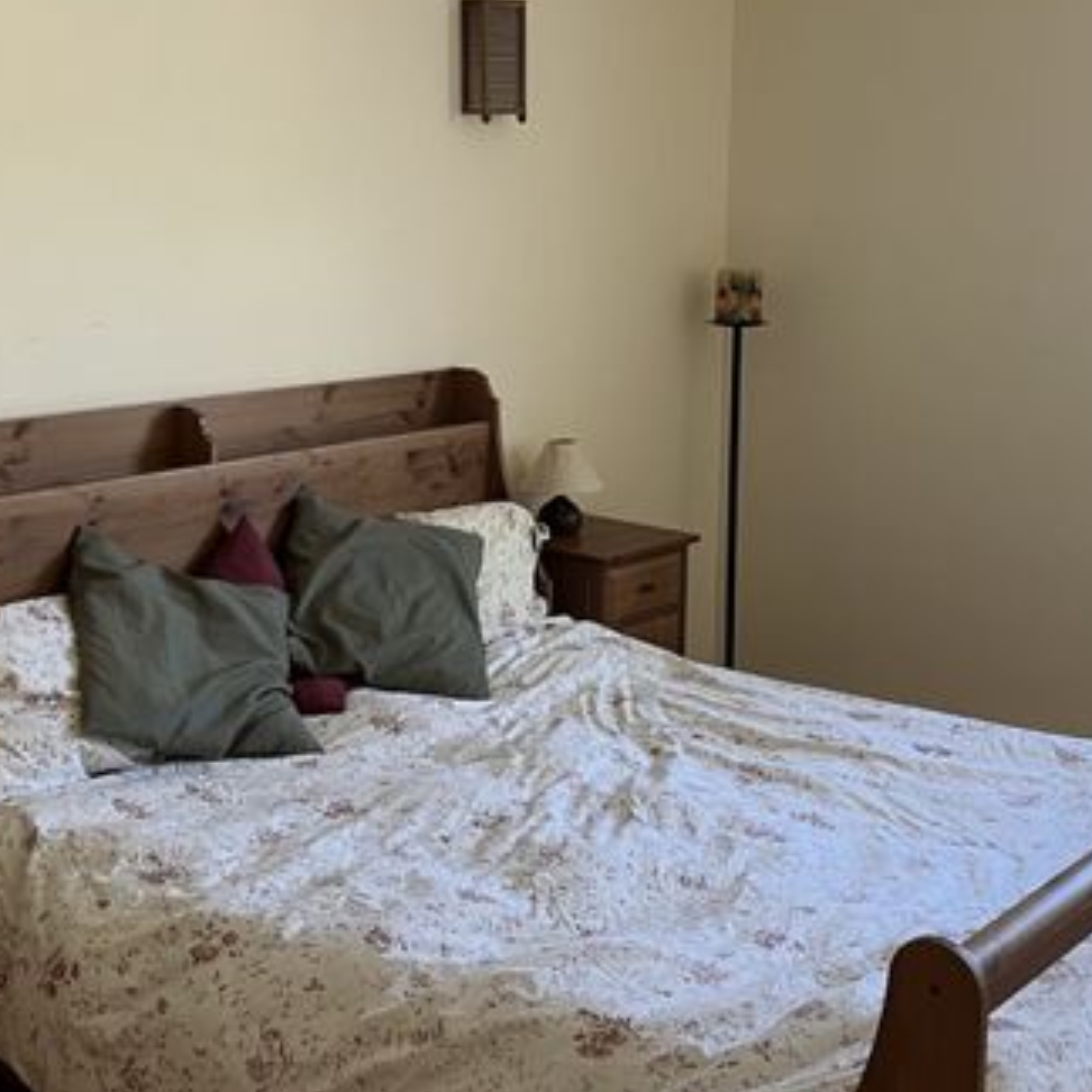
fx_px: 1785
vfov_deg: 33.9
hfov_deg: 34.0
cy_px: 418
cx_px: 544
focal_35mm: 50
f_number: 1.6
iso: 125
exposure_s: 1/68
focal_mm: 5.1
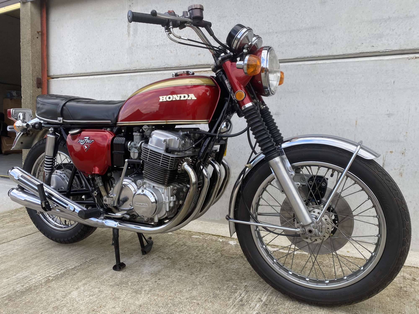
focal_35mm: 26
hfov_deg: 67.3
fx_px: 315
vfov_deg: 53.1
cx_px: 210
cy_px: 157
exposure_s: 1/504
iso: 32
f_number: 1.8
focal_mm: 4.25
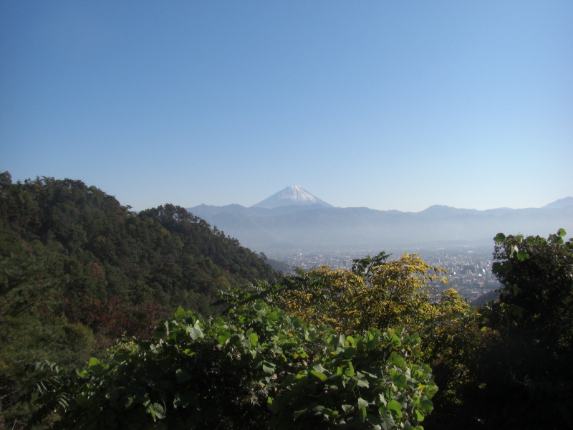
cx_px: 286
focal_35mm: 38
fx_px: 629
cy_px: 215
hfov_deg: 49.0
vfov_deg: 37.7
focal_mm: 6.3
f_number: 4.6
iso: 64
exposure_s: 1/400
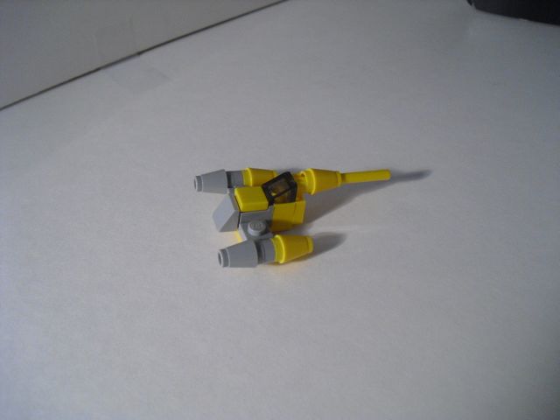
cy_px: 210
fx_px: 582
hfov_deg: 51.4
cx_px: 280
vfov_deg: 39.7
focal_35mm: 36
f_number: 3.1
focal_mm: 6.3
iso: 400
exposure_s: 1/100
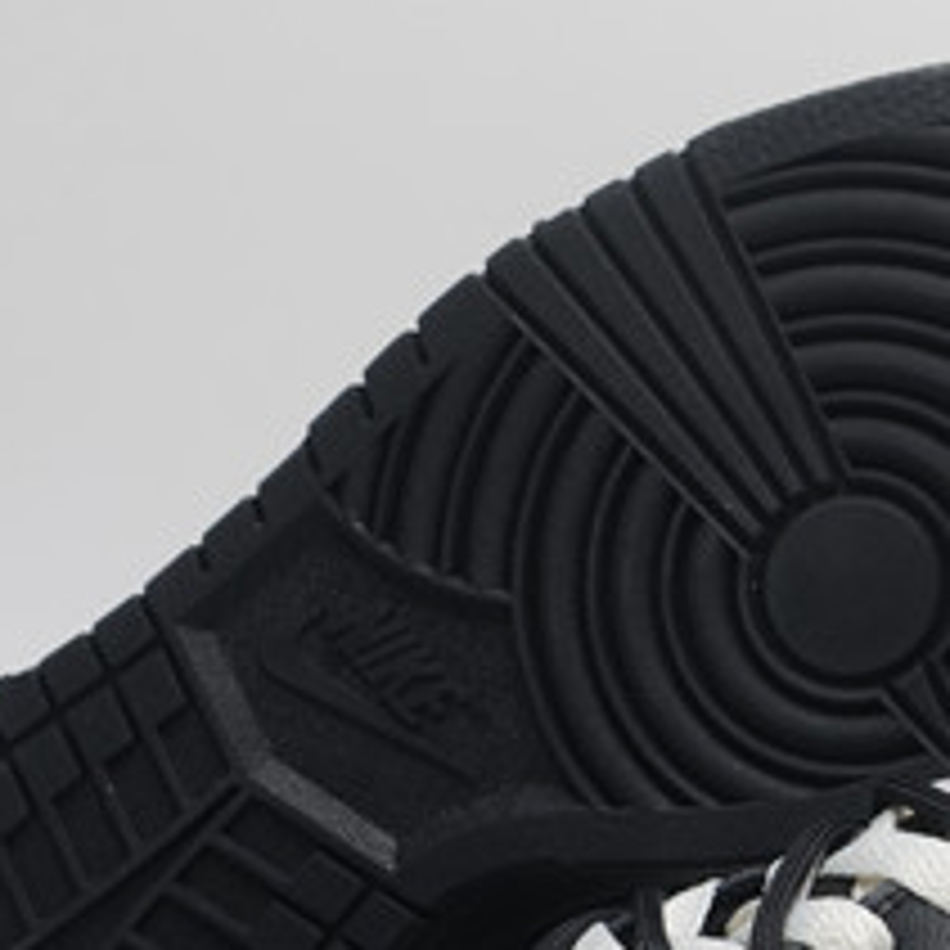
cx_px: 896
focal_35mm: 94
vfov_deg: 18.2
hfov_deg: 18.1
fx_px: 2919
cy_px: 840
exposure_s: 1/125
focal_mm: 26
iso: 100
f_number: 8
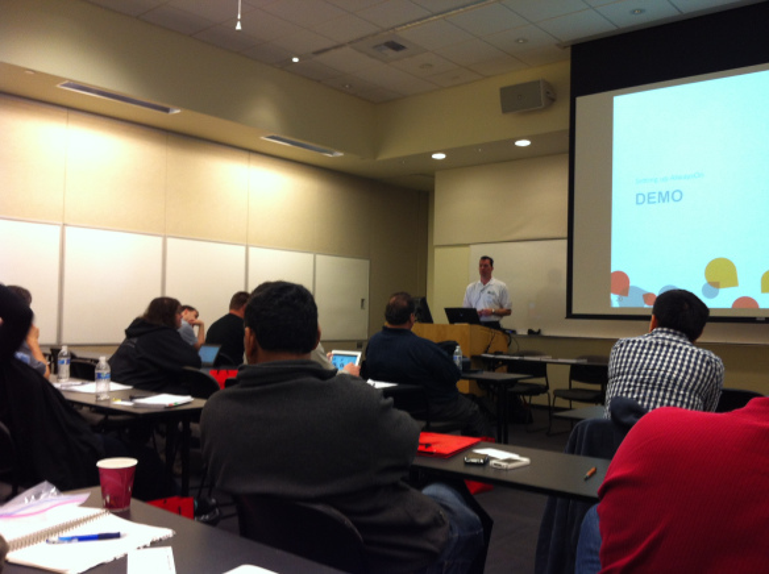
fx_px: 776
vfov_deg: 40.6
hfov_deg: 52.7
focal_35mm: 35
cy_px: 287
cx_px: 384
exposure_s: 1/15
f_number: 2.8
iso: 100
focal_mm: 3.85
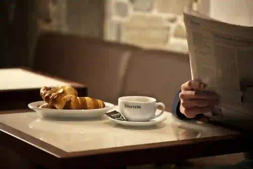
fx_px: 738
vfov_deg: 13.0
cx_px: 126
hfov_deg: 19.5
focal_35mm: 105
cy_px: 84
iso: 50
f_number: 3
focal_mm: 105
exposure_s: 1/8
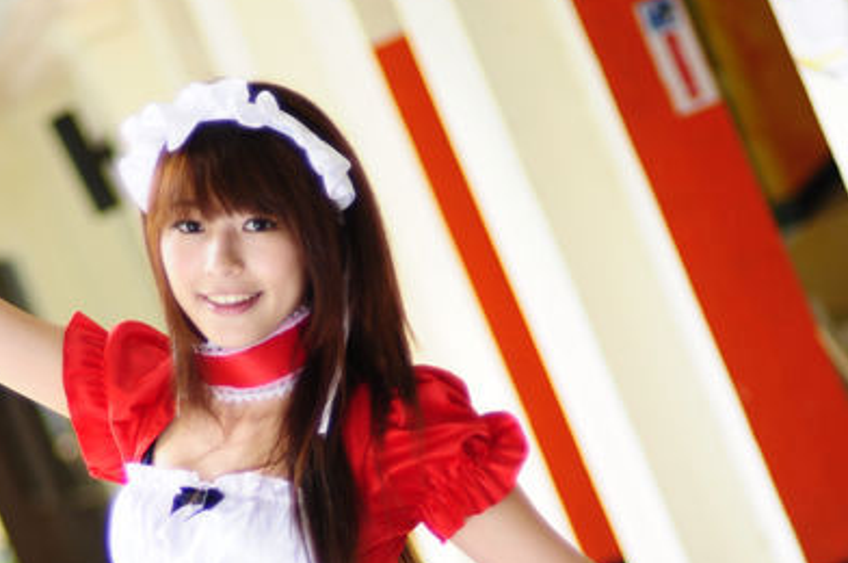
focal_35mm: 134
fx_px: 3151
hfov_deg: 15.3
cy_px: 453
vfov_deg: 10.2
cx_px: 255
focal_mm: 50
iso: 200
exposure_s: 1/160
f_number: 1.4
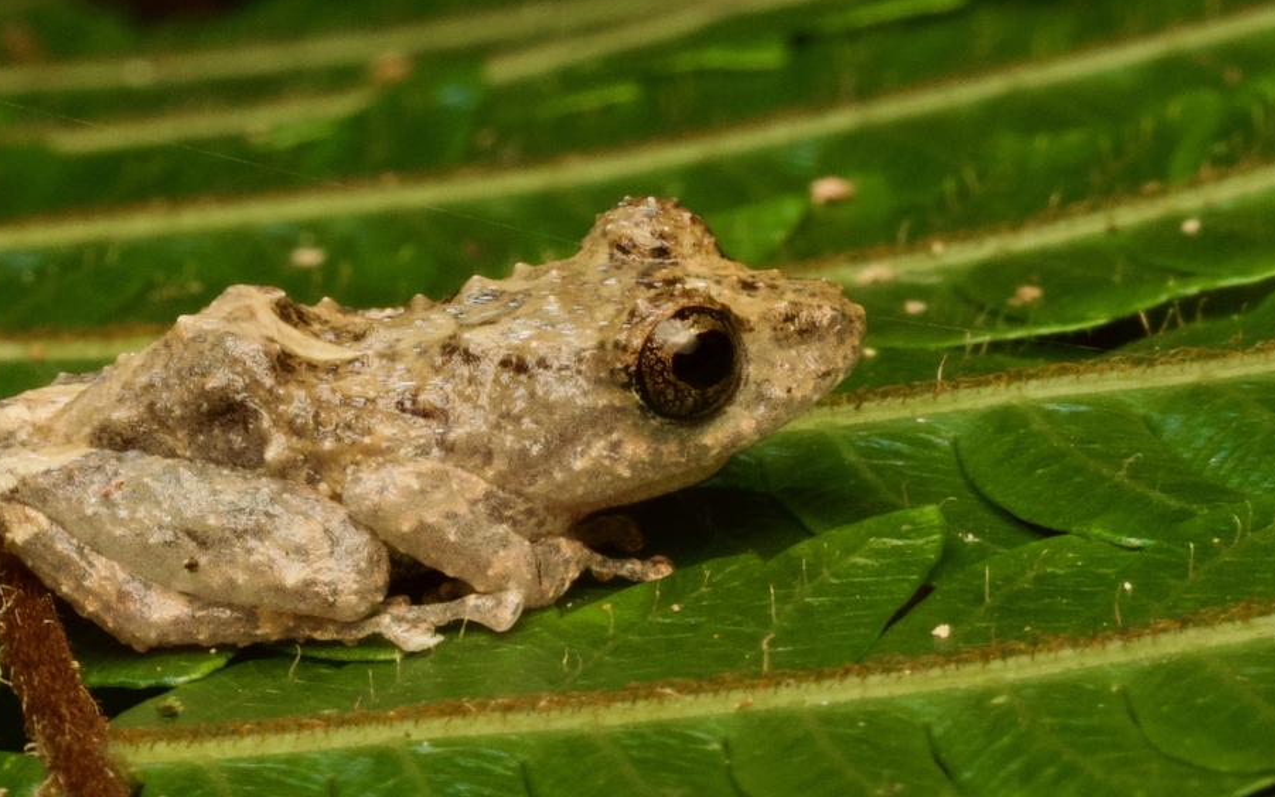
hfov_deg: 13.0
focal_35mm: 161
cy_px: 315
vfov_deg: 8.1
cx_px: 495
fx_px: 5594
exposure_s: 1/60
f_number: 16
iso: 800
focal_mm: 60
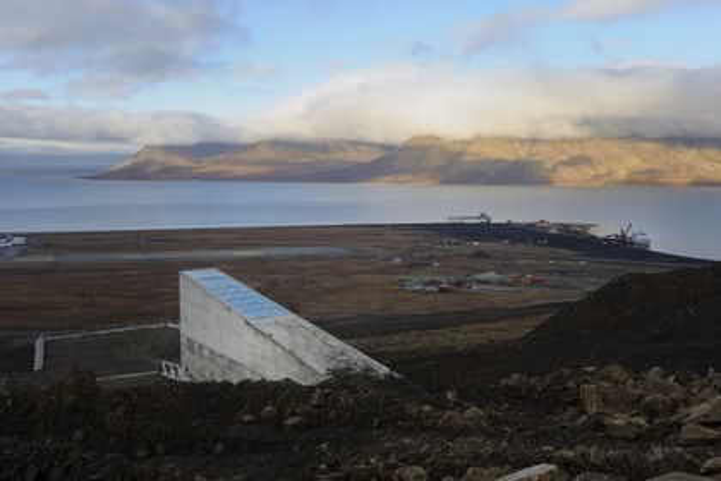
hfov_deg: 50.7
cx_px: 360
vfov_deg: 35.1
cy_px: 240
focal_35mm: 38
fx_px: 761
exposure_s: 1/160
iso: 200
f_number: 9
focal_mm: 38
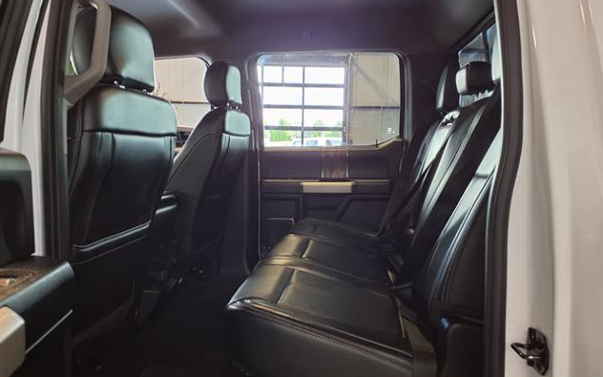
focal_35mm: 29
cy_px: 191
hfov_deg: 64.6
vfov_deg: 43.1
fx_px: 477
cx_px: 302
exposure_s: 1/24
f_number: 1.9
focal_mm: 3.58
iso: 250
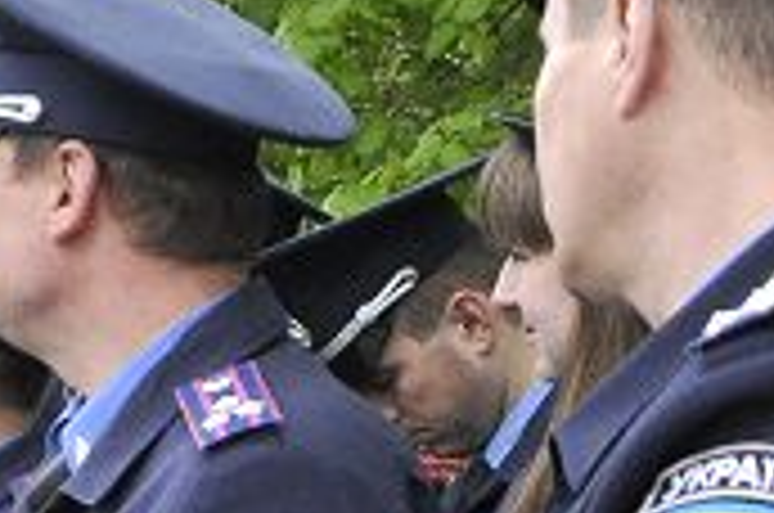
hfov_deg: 10.9
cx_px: -1058
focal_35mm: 161
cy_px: 828
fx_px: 3455
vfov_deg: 8.3
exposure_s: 1/320
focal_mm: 18
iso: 1250
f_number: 9
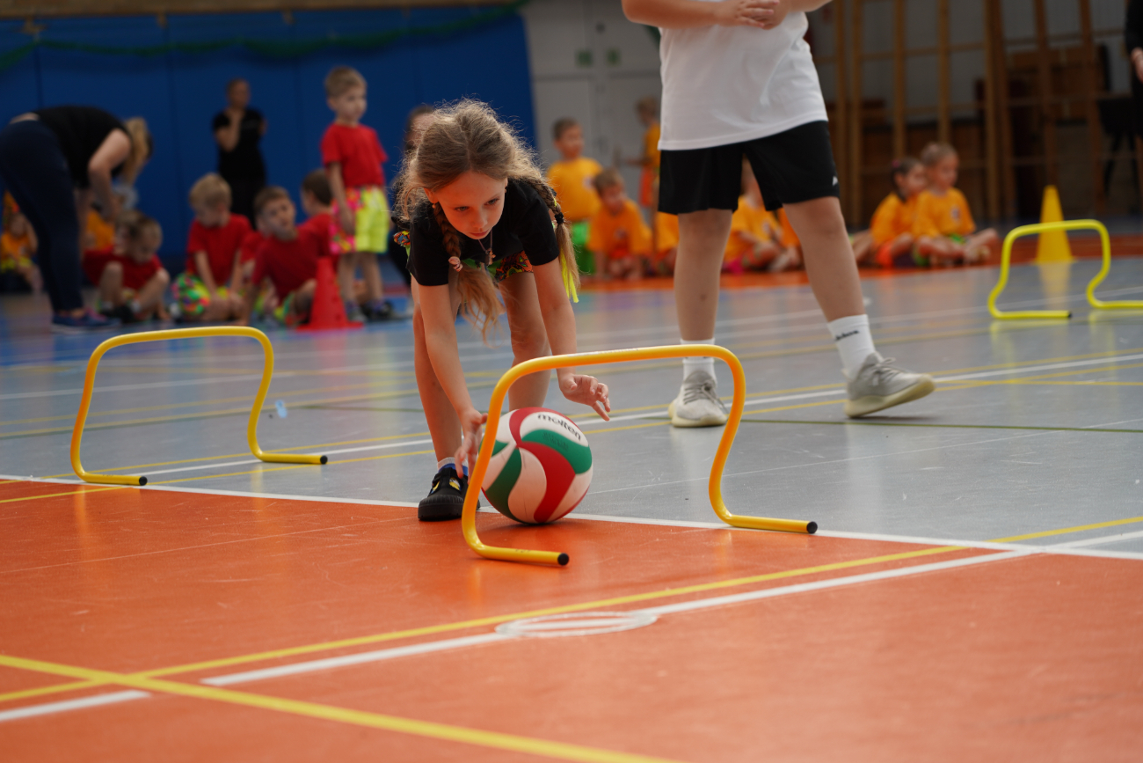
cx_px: 572
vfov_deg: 13.0
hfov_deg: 19.5
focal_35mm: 105
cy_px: 382
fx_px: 3334
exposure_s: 1/160
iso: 200
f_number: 4
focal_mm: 105
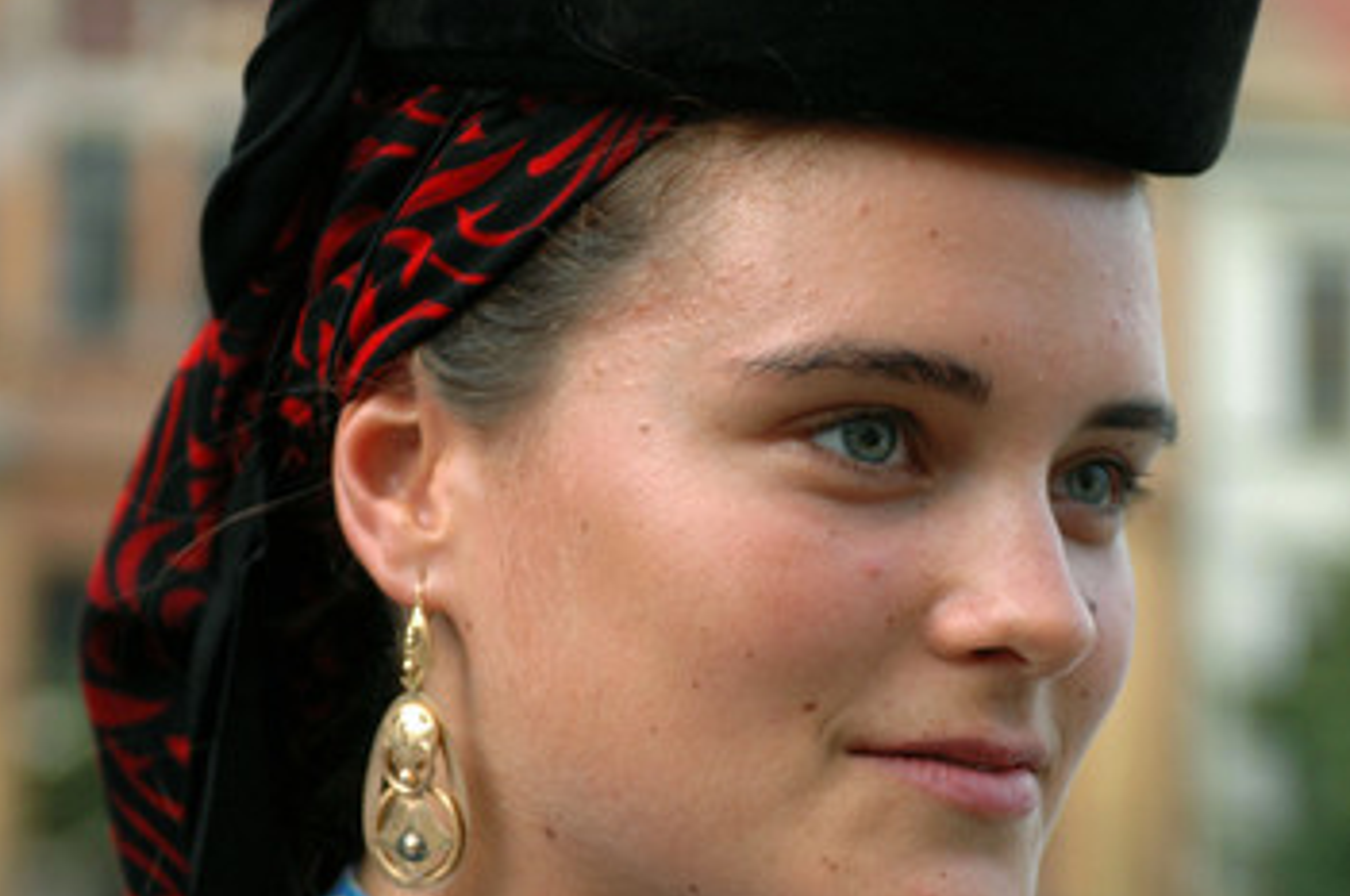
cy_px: 519
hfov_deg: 16.3
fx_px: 4718
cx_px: 771
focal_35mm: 126
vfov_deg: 10.8
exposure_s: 1/60
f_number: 4
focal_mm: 70
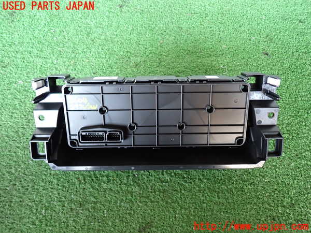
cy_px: 116
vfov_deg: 49.7
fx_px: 252
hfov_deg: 63.4
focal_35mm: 28
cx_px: 156
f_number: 2.2
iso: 640
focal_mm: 5.05
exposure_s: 1/30
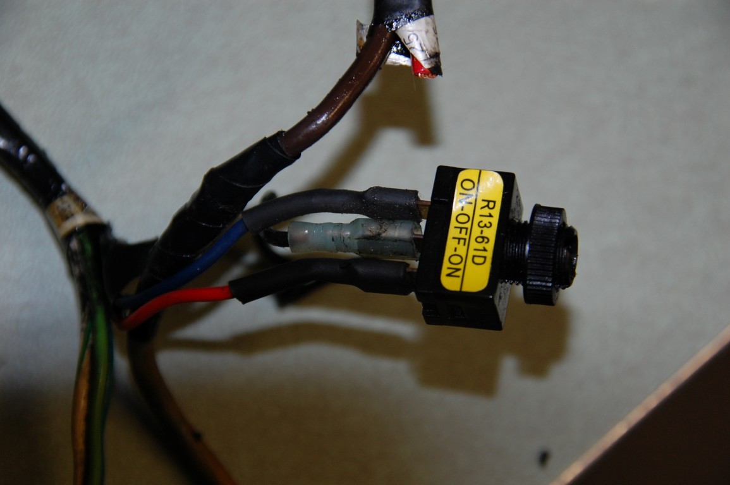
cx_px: 365
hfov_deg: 17.1
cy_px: 242
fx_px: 2431
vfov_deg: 11.4
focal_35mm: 120
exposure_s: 1/60
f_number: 5.6
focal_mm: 80
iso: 400
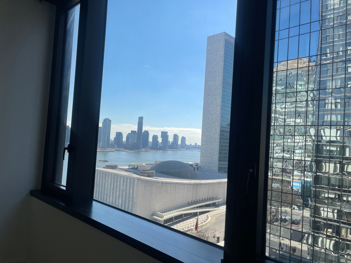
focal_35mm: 25
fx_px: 253
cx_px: 176
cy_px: 132
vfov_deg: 54.9
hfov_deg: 69.4
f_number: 1.6
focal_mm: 5.1
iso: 32
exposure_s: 1/2717
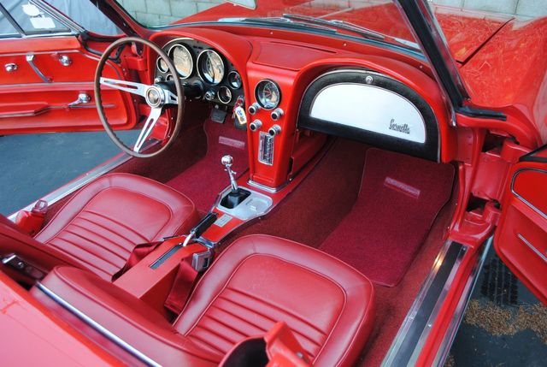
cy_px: 184
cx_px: 274
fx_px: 457
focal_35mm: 30
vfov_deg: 43.8
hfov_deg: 61.8
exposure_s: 1/60
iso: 200
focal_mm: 20
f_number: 4
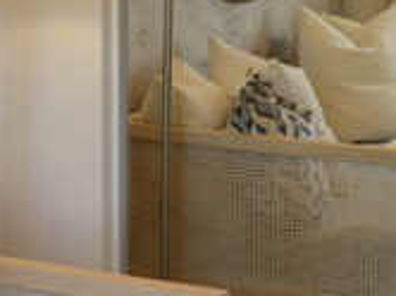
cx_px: 360
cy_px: 38
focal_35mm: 116
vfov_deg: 12.7
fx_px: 1325
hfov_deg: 16.8
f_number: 3.3
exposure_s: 1/60
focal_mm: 4.3
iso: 100
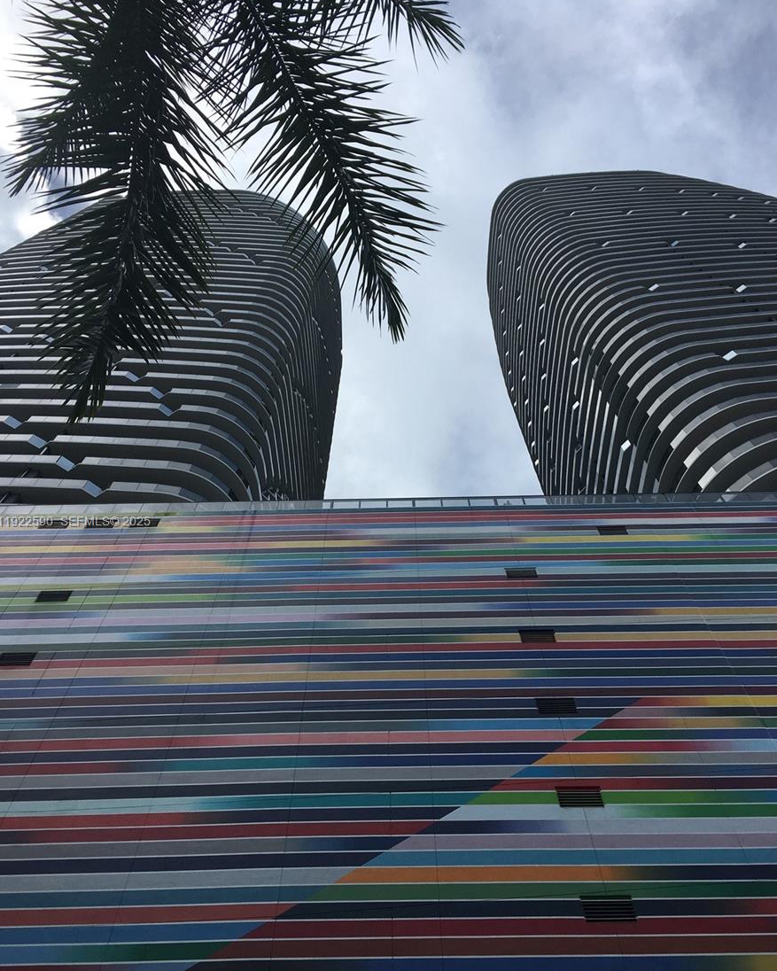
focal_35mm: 31
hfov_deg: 47.1
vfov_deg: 57.1
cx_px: 385
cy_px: 523
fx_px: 891
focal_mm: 4.15
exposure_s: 1/1789
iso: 25
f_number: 2.2
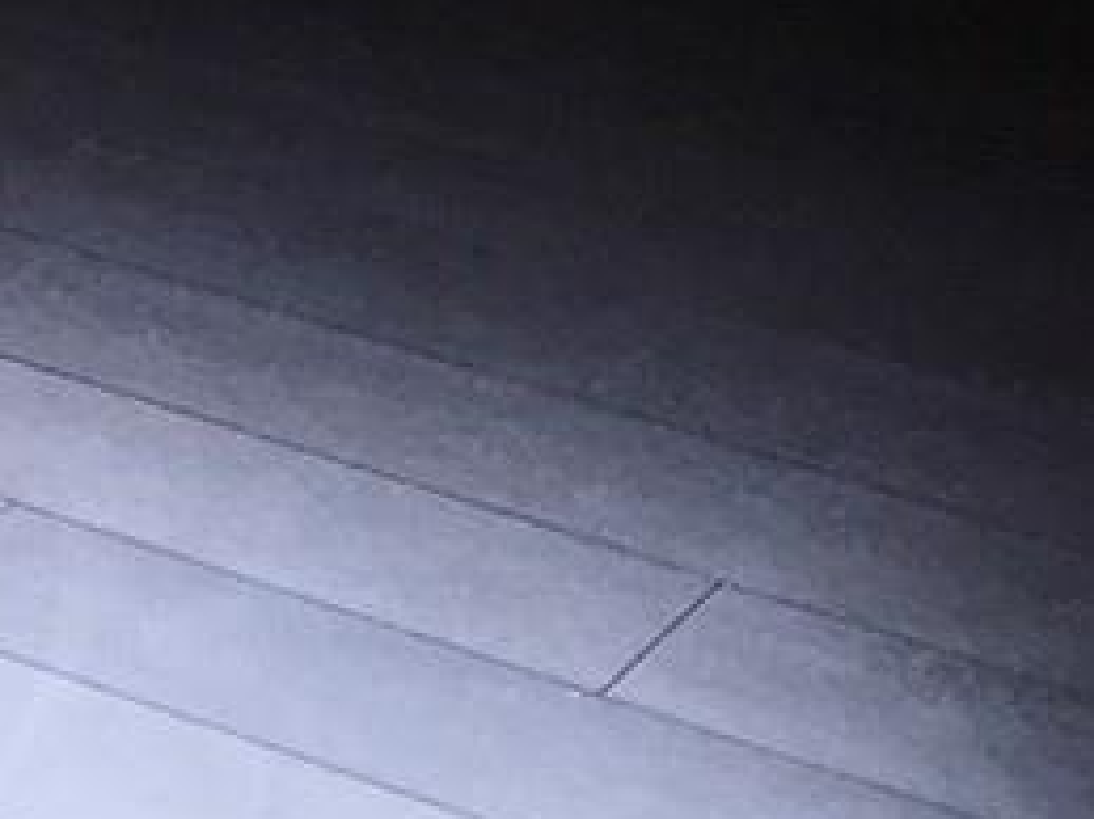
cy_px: -1630
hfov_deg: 10.9
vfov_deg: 7.3
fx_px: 5654
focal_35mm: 179
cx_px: -34
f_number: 2.2
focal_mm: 4.15
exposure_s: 1/120
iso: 50
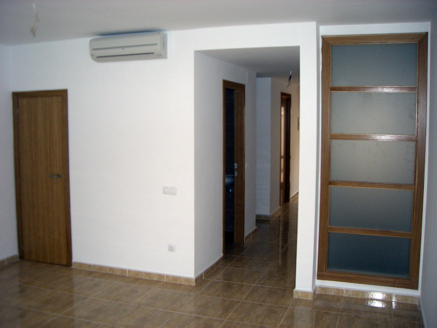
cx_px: 218
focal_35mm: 55
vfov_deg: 26.6
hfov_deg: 34.9
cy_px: 164
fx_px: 694
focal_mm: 9
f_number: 3.3
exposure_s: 1/60
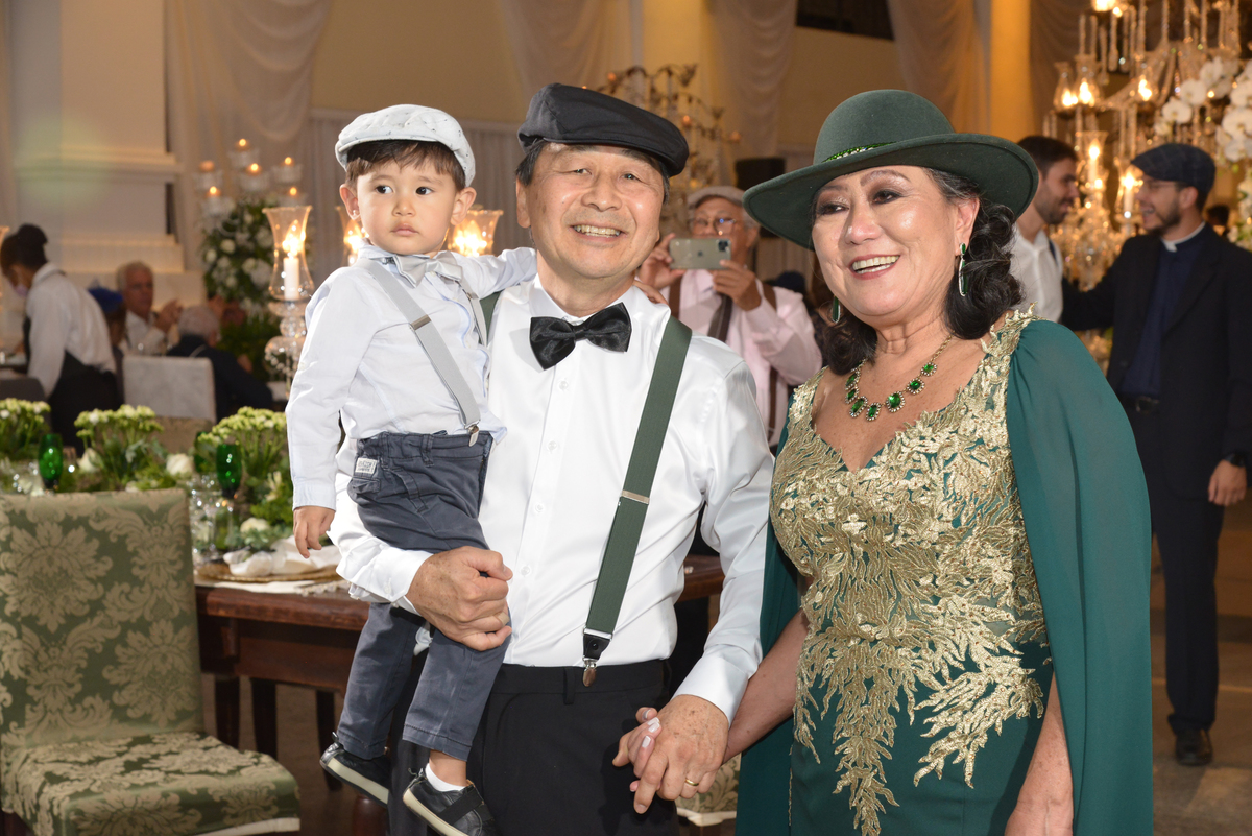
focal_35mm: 70
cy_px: 418
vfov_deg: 19.5
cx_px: 626
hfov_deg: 28.8
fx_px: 2435
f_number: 8
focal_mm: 70
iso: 2200
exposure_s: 1/100
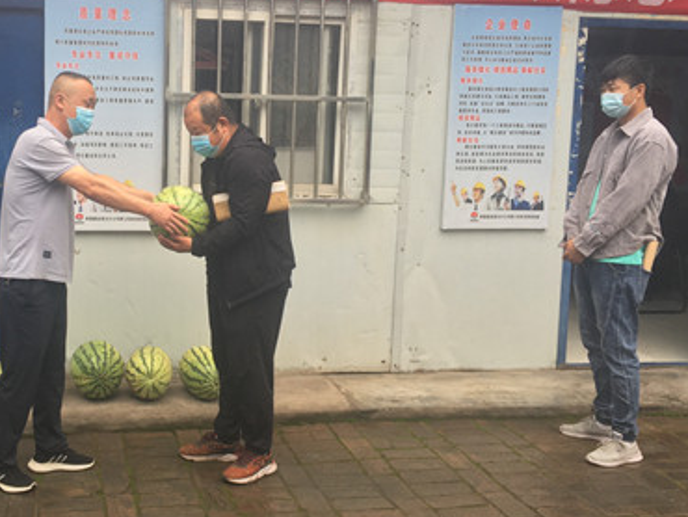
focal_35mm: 47
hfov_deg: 39.6
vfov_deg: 30.9
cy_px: 227
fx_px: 935
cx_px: 195
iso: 32
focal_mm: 4.15
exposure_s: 1/100
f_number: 2.2
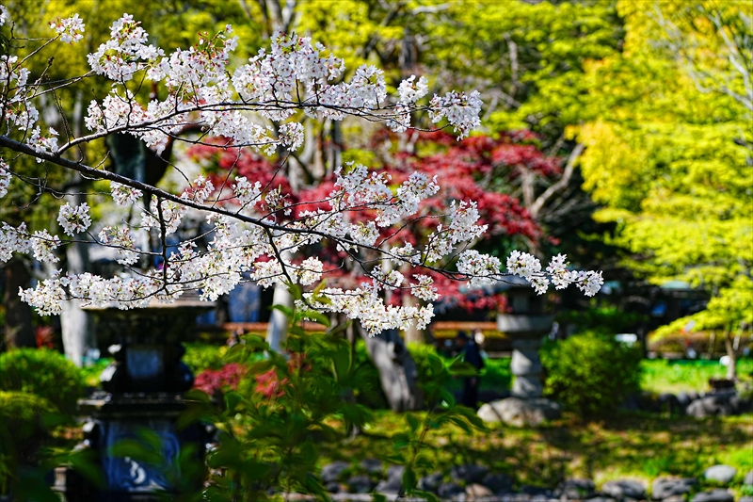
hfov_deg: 14.8
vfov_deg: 9.9
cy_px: 251
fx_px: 2907
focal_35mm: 139
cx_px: 376
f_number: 6.3
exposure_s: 1/250
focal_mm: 139
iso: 100
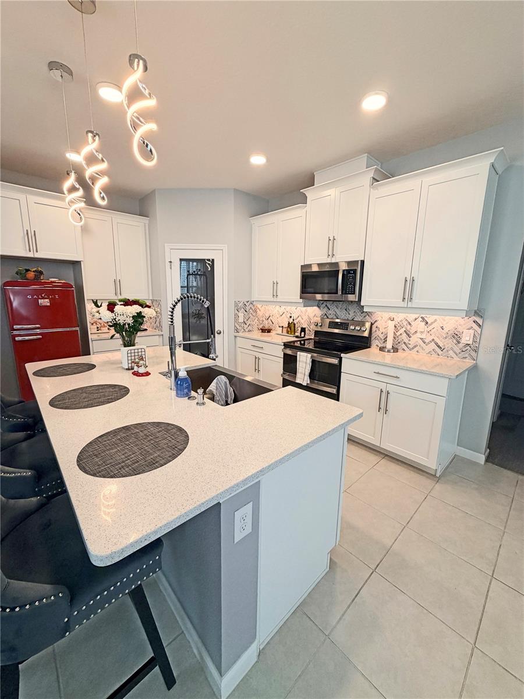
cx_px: 262
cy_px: 350
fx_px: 283
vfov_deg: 102.1
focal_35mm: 14
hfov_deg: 85.7
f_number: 2.2
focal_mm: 2.22
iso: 160
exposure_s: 1/120
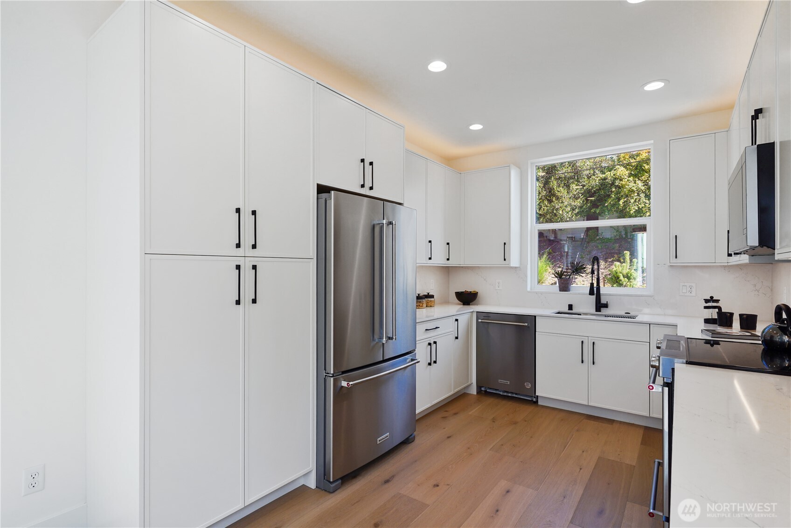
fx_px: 374
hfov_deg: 93.3
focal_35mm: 17
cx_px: 396
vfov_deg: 70.5
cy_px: 264
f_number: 8
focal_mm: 17
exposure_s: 1/50
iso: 200
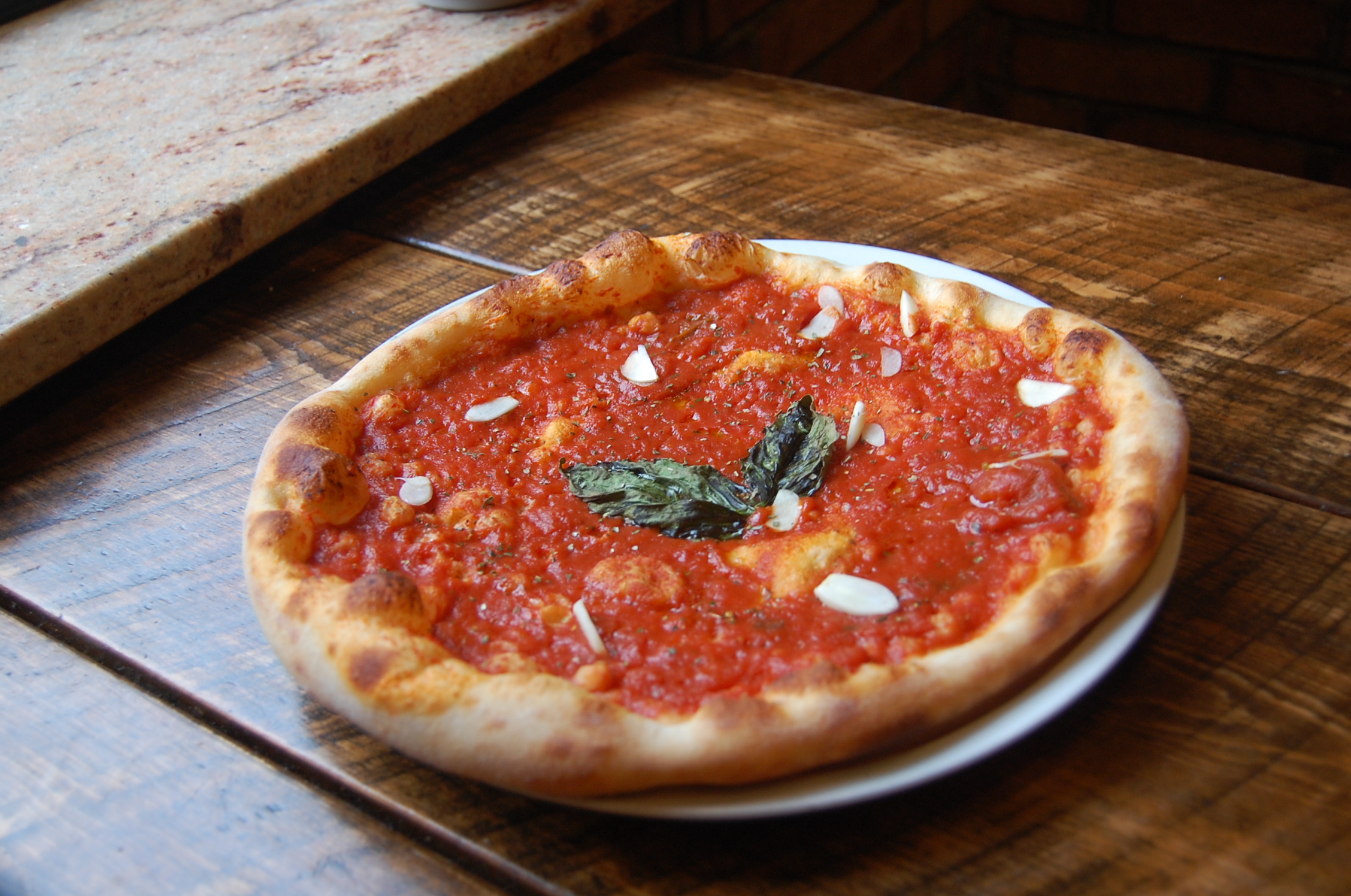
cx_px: 676
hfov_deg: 53.2
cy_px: 448
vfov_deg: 36.7
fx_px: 1349
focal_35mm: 36
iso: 400
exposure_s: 1/30
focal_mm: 24
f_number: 4
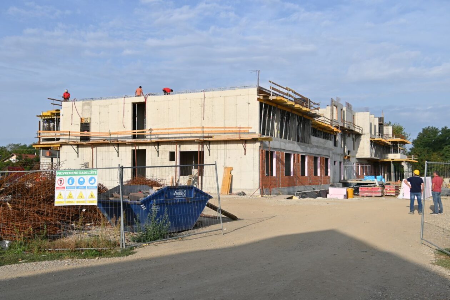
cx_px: 225
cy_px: 150
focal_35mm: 40
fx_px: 506
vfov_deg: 33.0
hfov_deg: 47.9
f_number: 5.6
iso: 100
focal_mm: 27
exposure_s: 1/640
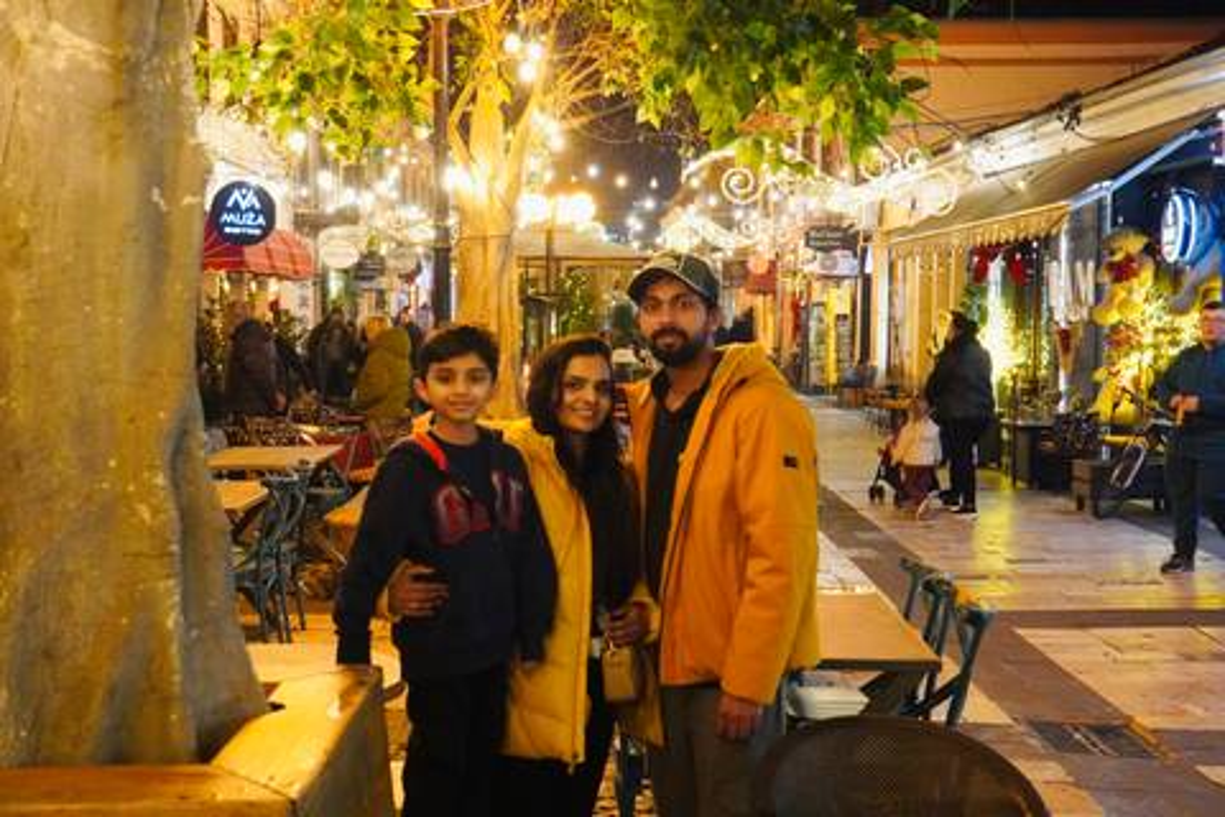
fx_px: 1480
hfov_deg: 45.0
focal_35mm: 44
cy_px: 408
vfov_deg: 30.8
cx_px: 612
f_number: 3.5
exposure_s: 1/160
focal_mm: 29
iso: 6400
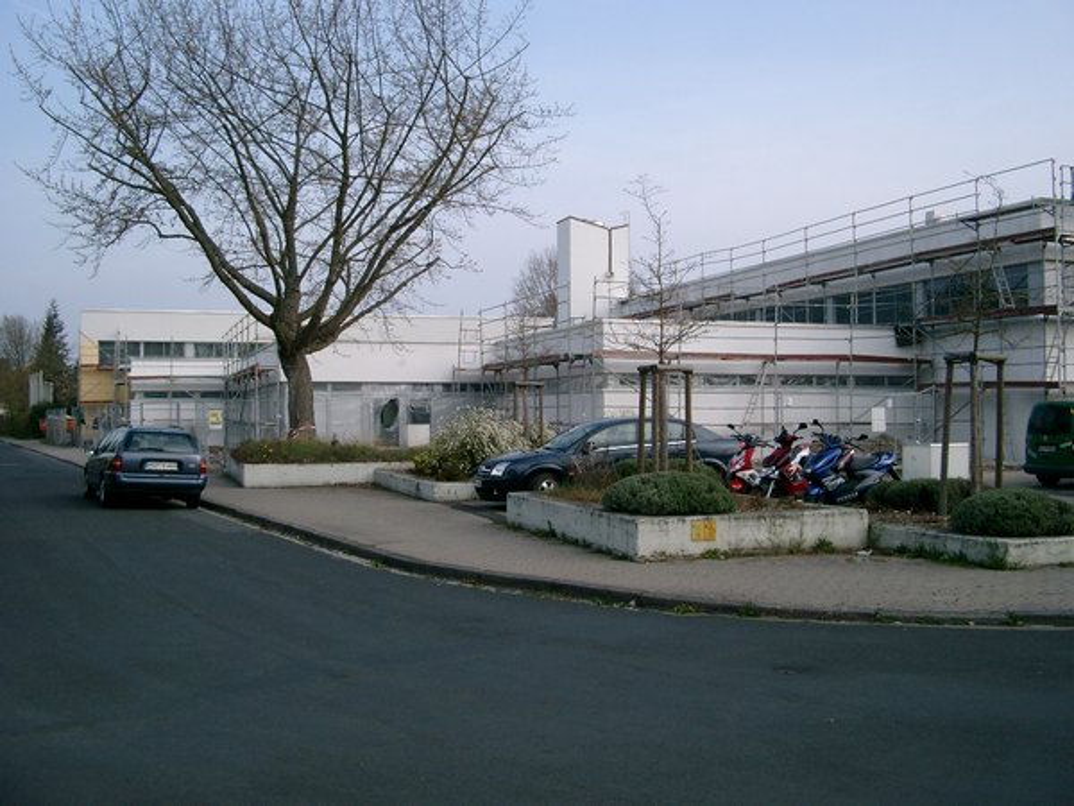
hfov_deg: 50.1
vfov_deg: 38.7
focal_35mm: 37
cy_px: 403
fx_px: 1148
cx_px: 537
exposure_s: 1/400
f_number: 5
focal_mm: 7.6
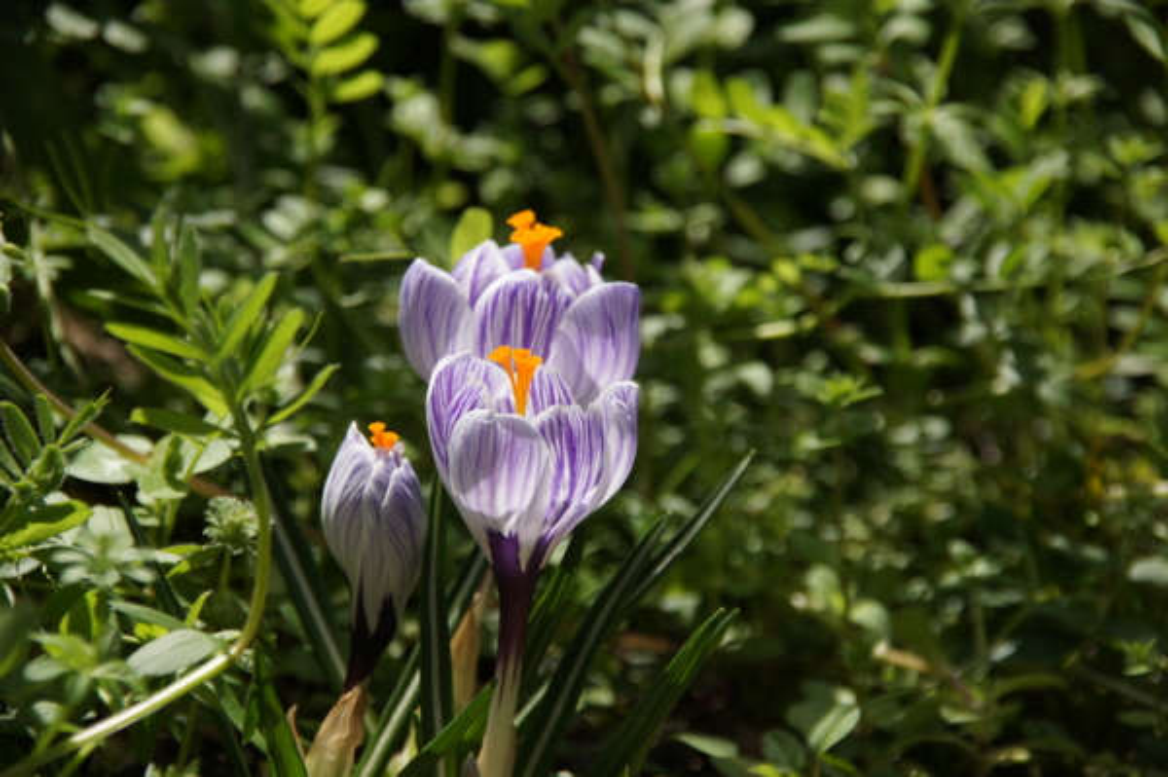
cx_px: 584
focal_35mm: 180
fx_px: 5835
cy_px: 388
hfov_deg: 11.4
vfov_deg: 7.6
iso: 200
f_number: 5.6
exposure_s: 1/1000
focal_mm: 120
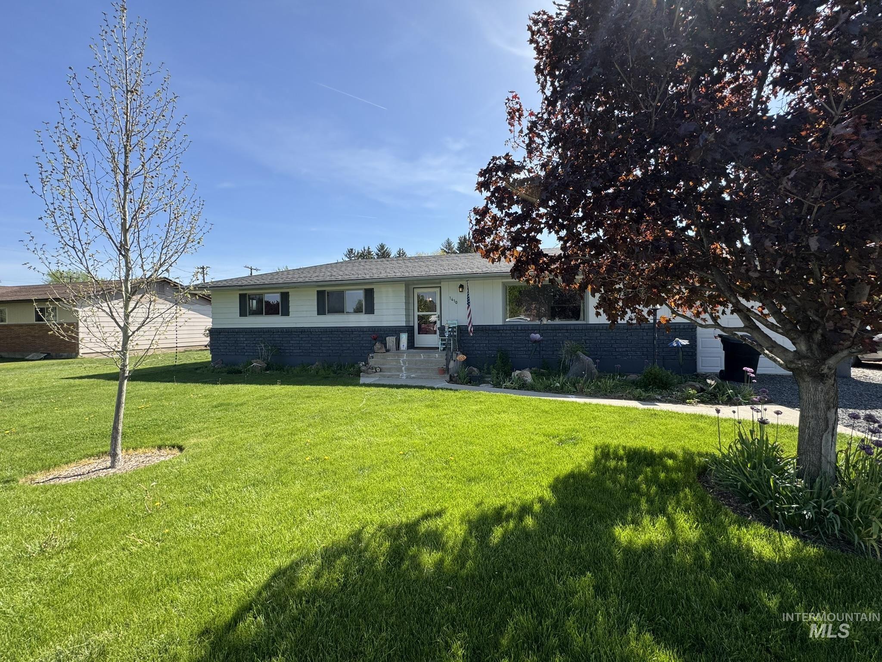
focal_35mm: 14
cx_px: 441
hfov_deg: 102.1
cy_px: 331
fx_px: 357
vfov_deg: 85.7
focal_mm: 2.22
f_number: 2.2
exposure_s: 1/821
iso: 40
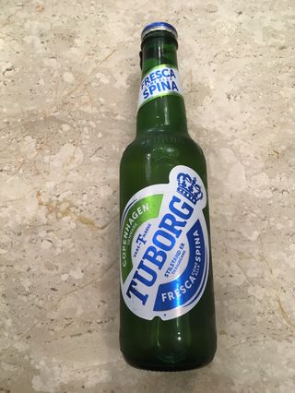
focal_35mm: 29
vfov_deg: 61.6
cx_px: 148
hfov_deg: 48.3
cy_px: 196
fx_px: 329
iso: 40
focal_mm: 4.15
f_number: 2.2
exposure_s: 1/33
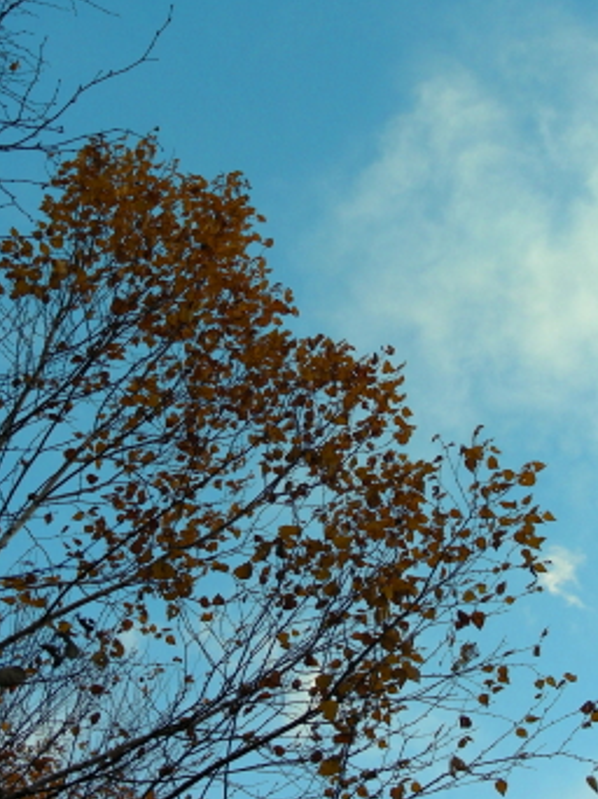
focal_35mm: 83
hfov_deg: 17.7
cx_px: 363
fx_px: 1914
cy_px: 315
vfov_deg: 23.5
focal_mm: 10.5
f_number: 4
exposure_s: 1/192
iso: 50
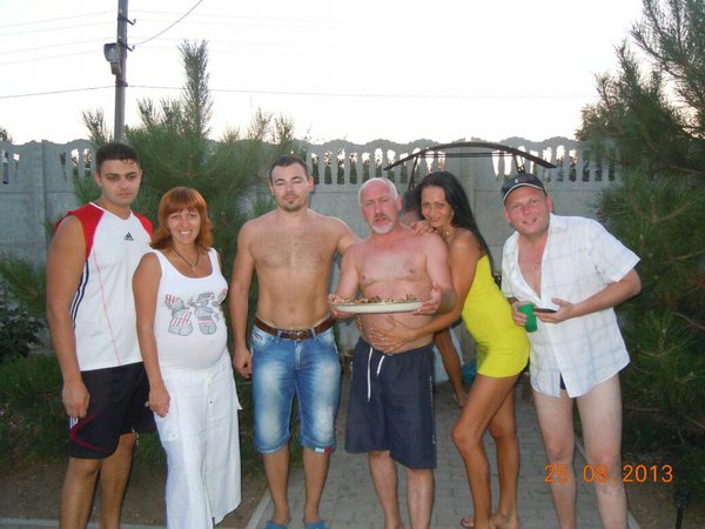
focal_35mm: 30
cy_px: 264
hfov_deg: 60.0
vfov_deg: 46.8
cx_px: 352
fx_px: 611
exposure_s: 1/30
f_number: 3.5
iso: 500
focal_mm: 5.4
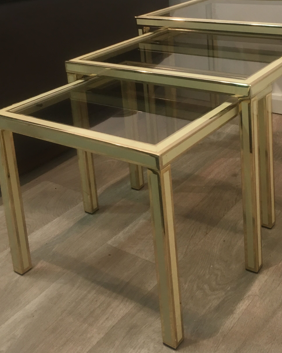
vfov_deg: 38.2
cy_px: 73
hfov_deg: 31.9
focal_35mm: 47
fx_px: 490
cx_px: 185
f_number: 2.2
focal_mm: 4.15
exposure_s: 1/33
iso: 125
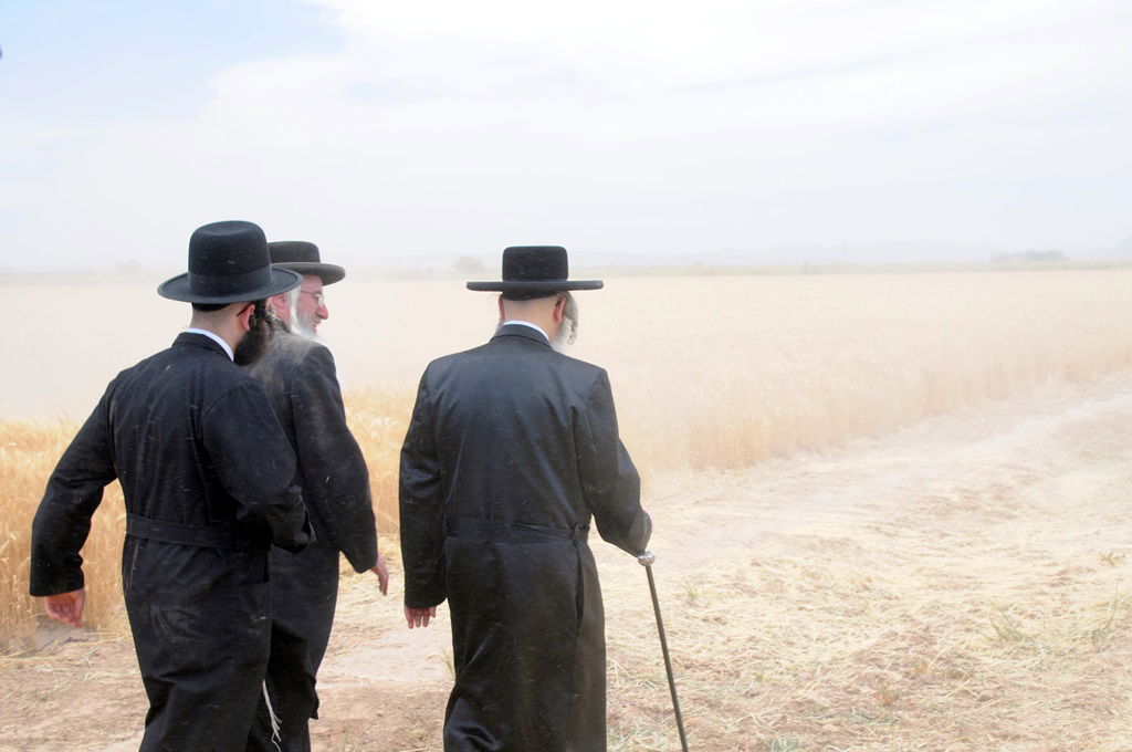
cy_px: 376
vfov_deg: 21.5
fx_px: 1978
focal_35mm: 63
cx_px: 566
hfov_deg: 31.9
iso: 250
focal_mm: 42
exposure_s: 1/125
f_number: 5.6
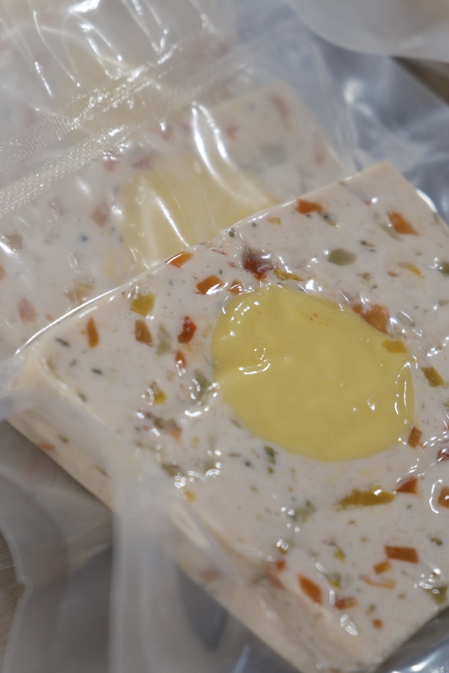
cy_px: 336
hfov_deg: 20.0
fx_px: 1272
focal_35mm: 68
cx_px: 224
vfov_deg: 29.7
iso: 800
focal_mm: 45
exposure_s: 1/140
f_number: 5.6
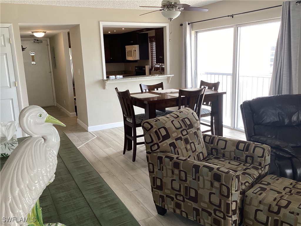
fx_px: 270
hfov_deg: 58.4
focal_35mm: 31
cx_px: 150
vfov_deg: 45.4
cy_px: 113
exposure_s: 1/60
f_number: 2.4
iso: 50
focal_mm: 3.3
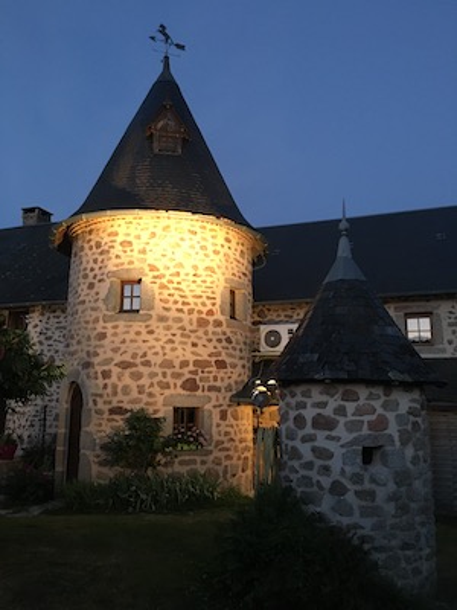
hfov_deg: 48.2
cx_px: 228
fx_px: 510
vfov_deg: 61.7
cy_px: 305
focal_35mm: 29
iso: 400
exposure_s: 1/17
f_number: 2.2
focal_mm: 4.15
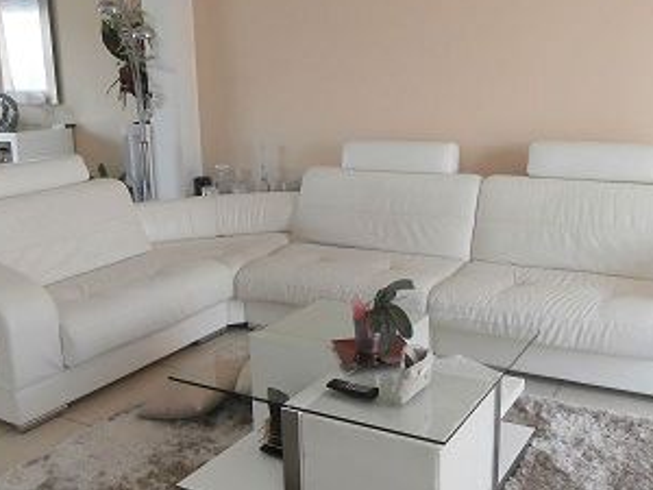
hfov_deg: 46.8
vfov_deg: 35.9
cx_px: 337
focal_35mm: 40
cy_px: 229
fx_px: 755
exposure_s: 1/40
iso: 160
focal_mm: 5.36
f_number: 3.5
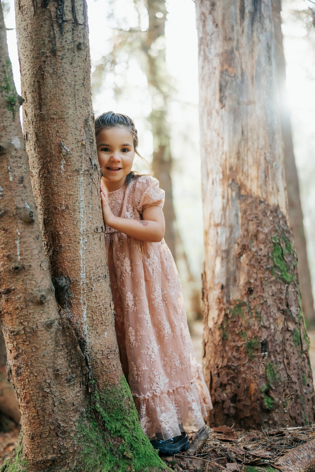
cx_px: 158
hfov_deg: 27.0
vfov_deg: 39.6
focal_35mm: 50
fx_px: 656
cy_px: 236
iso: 1000
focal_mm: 50
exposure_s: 1/200
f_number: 1.6
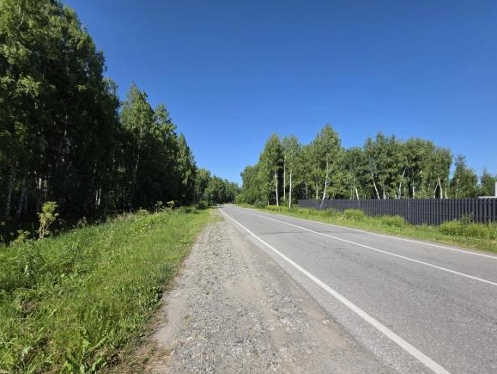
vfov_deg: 85.7
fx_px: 201
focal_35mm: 14
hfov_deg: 102.0
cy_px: 196
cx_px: 246
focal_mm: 2.2
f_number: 1.9
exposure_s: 1/2027
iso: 40
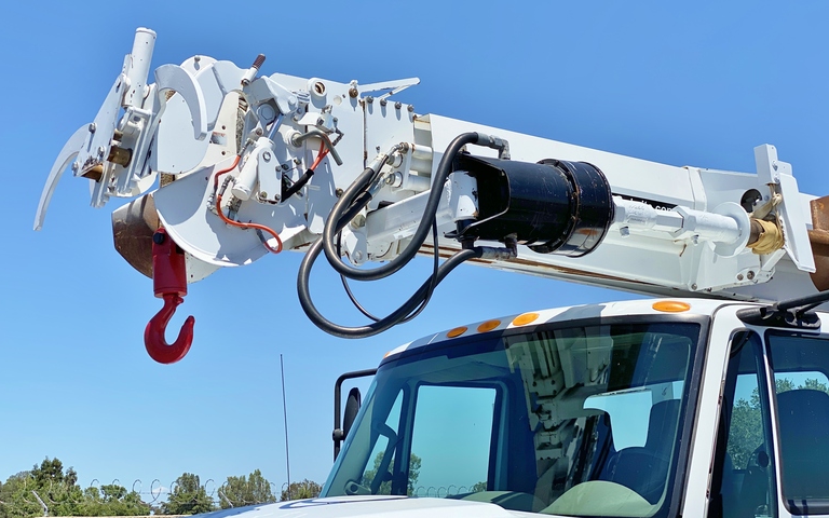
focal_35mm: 56
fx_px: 1265
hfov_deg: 36.3
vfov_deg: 23.1
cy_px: 212
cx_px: 409
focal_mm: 6
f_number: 2
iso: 20
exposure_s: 1/2283
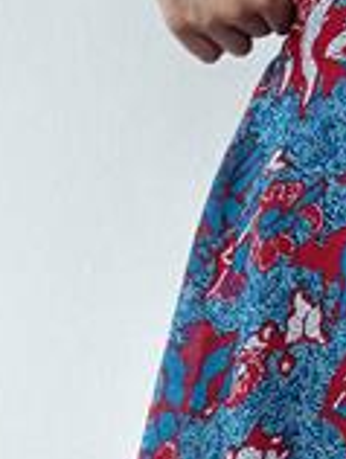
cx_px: 491
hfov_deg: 9.0
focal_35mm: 162
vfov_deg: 12.1
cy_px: 350
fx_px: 2153
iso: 80
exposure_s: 1/475
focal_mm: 6.86
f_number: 1.78
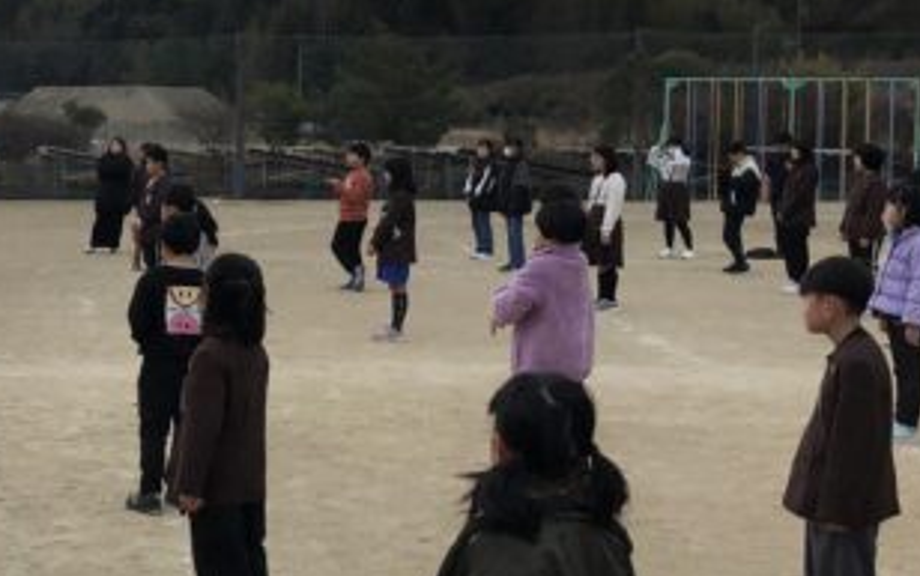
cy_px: 270
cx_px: -60
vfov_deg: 16.5
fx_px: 1982
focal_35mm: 79
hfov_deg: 24.6
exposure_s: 1/852
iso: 20
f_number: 1.8
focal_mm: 3.99
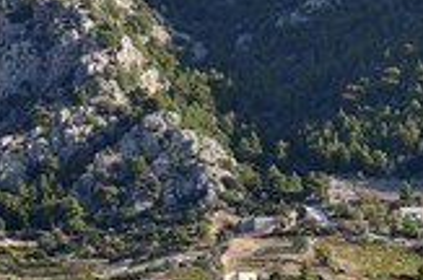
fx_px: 4843
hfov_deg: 5.0
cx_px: 108
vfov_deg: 3.3
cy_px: 337
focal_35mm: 413
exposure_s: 1/640
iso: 400
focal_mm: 160
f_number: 8
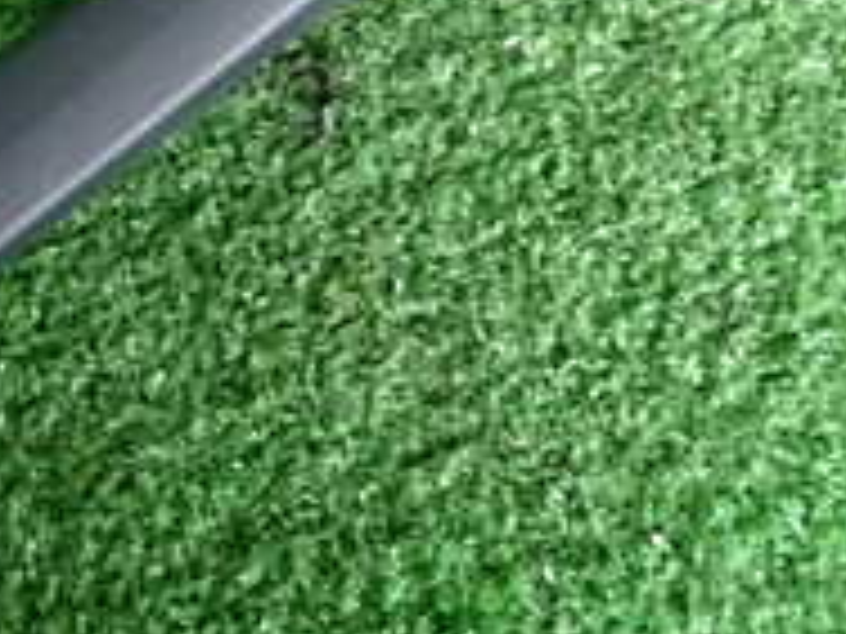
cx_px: 342
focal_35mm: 80
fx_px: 1955
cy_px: -63
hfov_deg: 24.4
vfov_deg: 17.8
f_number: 2
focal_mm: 4.5
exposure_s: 1/30
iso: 400
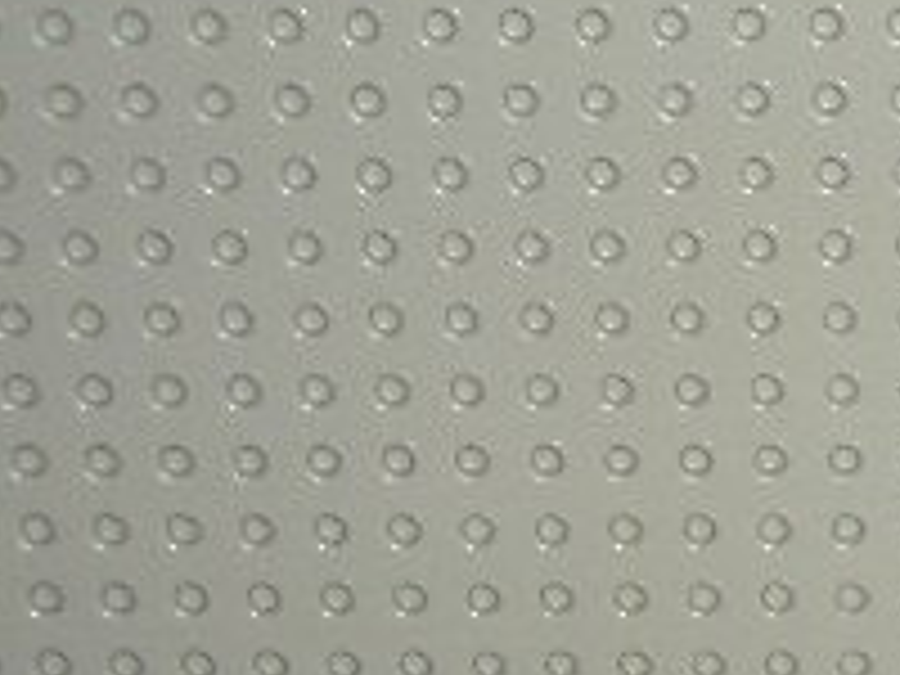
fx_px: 4082
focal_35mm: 157
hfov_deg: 12.0
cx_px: 1364
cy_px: 436
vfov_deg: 9.4
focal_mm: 8.2
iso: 100
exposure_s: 1/60
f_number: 3.1
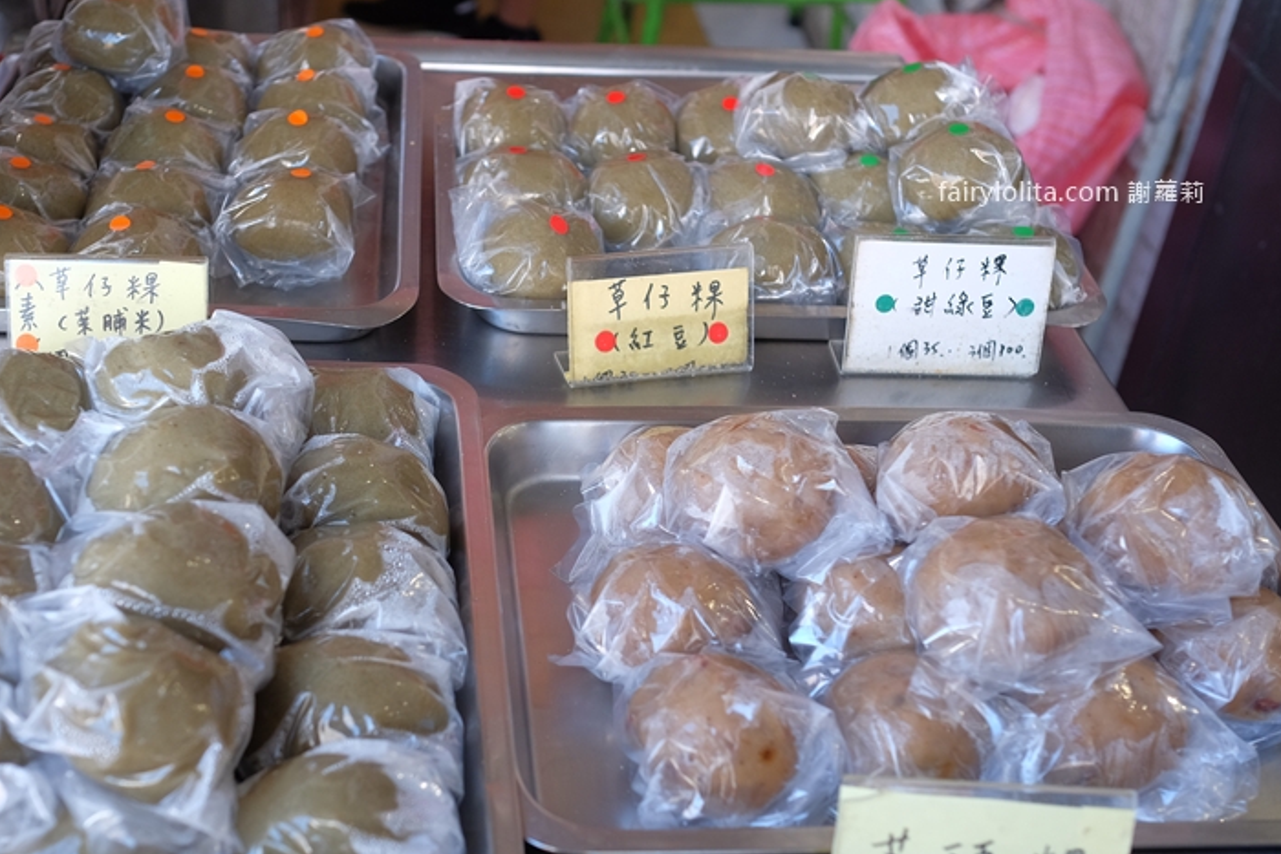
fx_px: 1601
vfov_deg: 29.8
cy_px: 516
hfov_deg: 43.2
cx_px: 474
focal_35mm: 45
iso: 400
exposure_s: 1/56
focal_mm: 23
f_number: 3.6
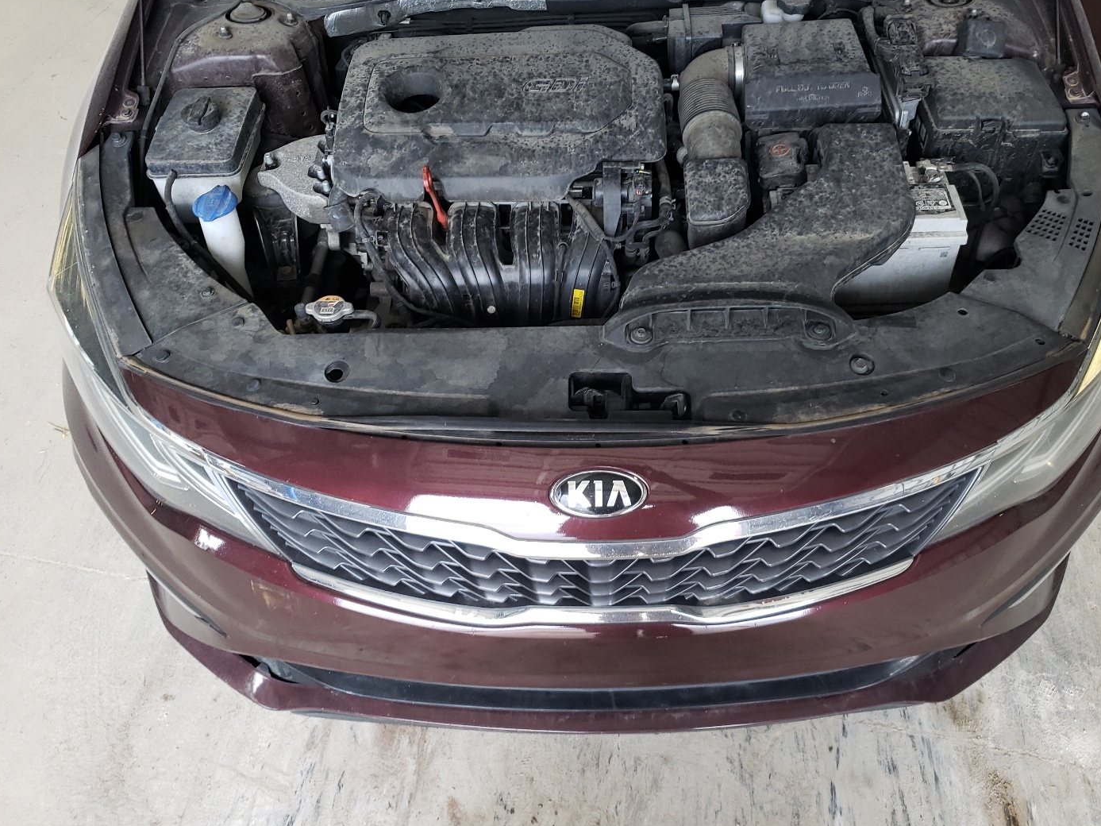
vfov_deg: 46.7
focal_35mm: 30
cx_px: 614
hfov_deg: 59.8
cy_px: 357
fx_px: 954
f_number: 1.5
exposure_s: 1/120
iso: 73
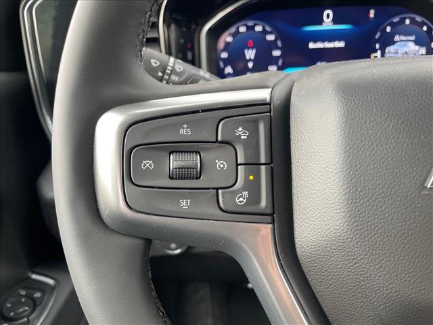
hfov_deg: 67.3
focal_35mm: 26
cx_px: 216
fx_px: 325
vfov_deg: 53.1
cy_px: 162
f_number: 1.6
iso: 125
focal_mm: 4.2
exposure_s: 1/73
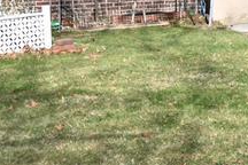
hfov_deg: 18.6
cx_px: 419
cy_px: 3
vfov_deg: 14.9
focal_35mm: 90
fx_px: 620
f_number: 1.6
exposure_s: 1/5000
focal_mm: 13
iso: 125
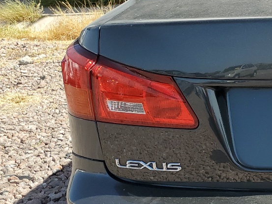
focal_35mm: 75
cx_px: 361
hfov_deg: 22.9
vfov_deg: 19.6
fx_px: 589
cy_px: 117
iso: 50
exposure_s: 1/2000
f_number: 1.5
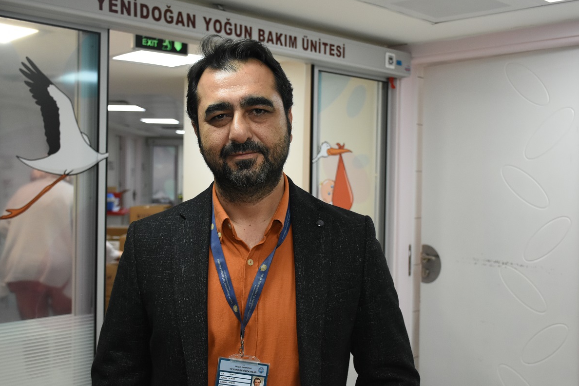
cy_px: 187
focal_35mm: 42
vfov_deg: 31.9
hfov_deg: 46.4
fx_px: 675
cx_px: 279
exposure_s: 1/250
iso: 1600
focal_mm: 26
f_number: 4
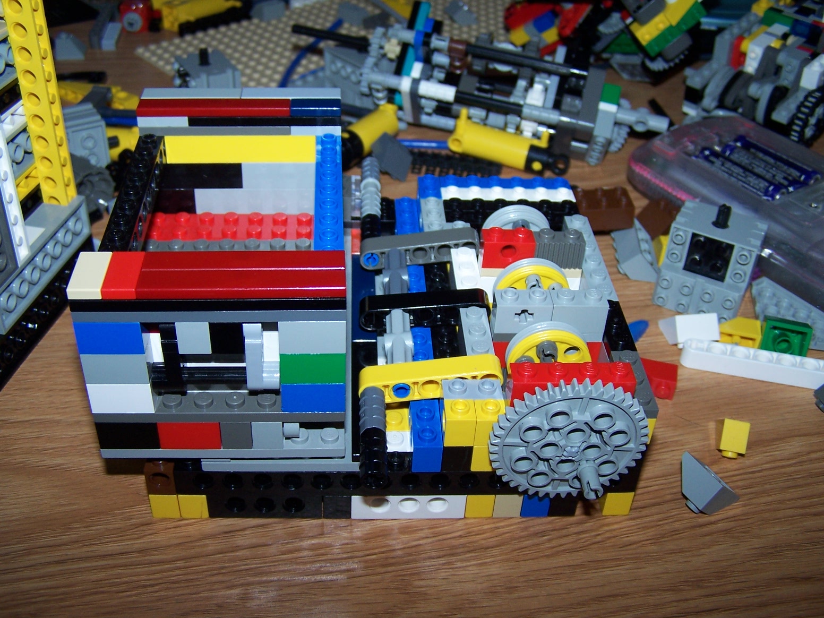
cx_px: 412
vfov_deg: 37.7
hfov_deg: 49.0
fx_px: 905
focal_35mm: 38
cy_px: 309
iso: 80
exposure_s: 1/60
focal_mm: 6.3
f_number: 2.8
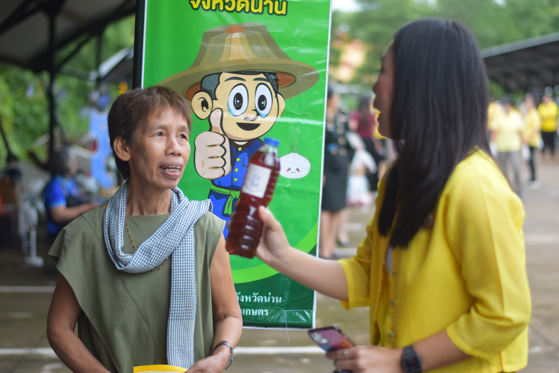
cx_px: 280
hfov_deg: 27.0
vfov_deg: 18.2
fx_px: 1165
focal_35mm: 75
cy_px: 186
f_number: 1.8
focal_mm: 50
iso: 400
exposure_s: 1/1250
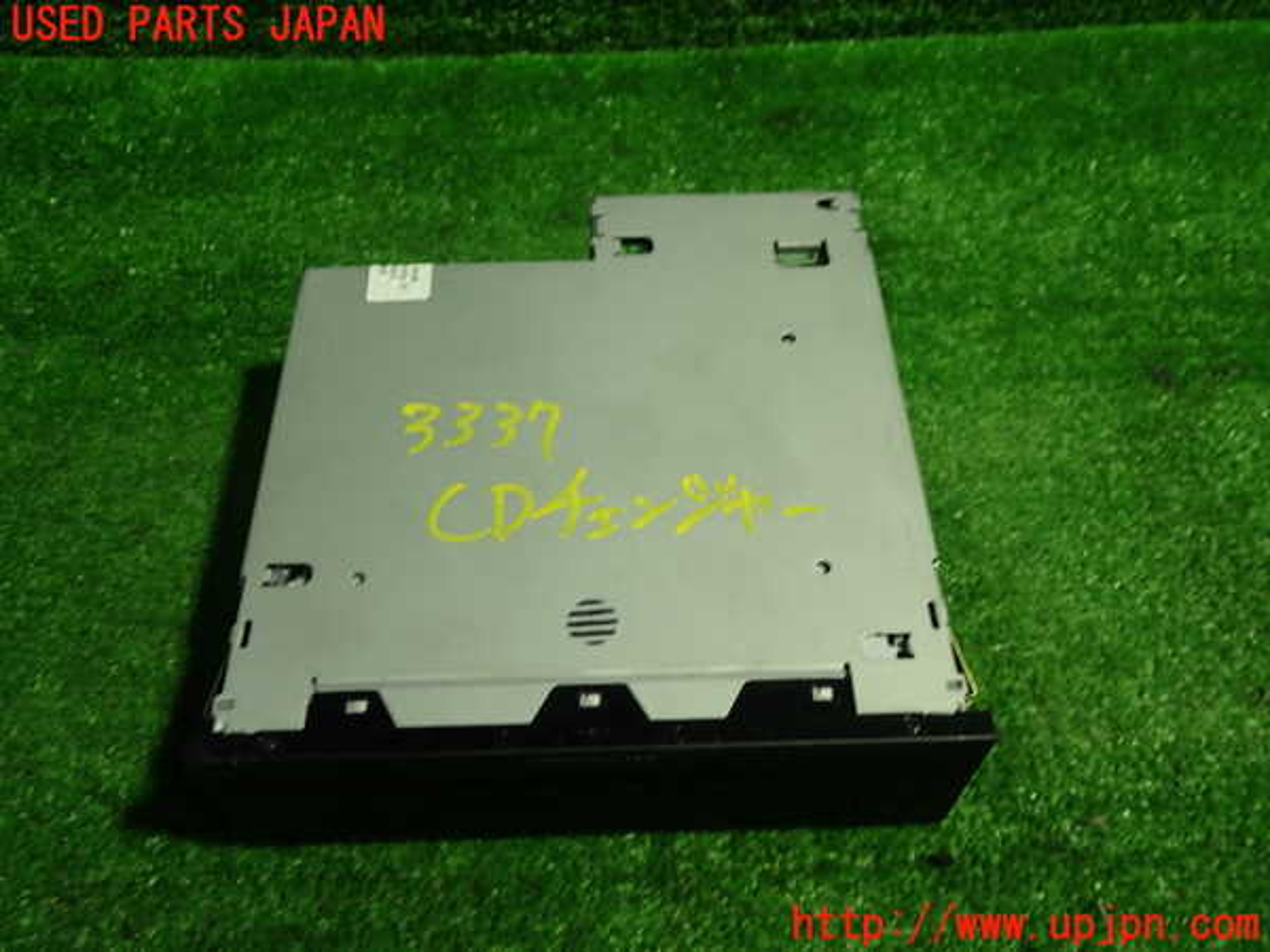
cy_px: 476
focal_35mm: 30
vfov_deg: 46.8
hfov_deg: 60.0
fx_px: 1101
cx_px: 635
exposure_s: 1/50
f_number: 2.3
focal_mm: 5.4
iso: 200
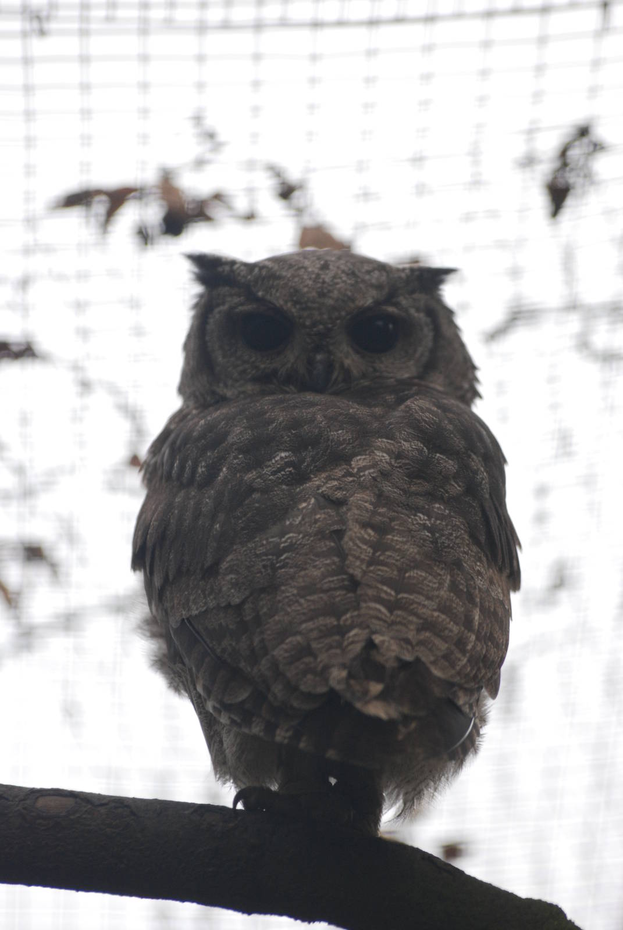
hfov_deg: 5.4
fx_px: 6600
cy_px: 465
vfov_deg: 8.1
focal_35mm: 255
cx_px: 312
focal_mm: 170
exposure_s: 1/500
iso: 400
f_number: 4.8
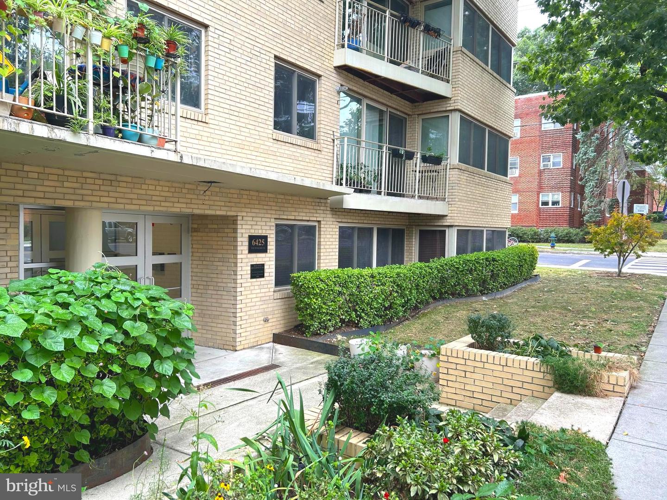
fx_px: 501
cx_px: 334
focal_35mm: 26
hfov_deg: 67.3
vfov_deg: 53.1
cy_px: 250
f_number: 1.5
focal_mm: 5.7
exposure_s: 1/161
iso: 40
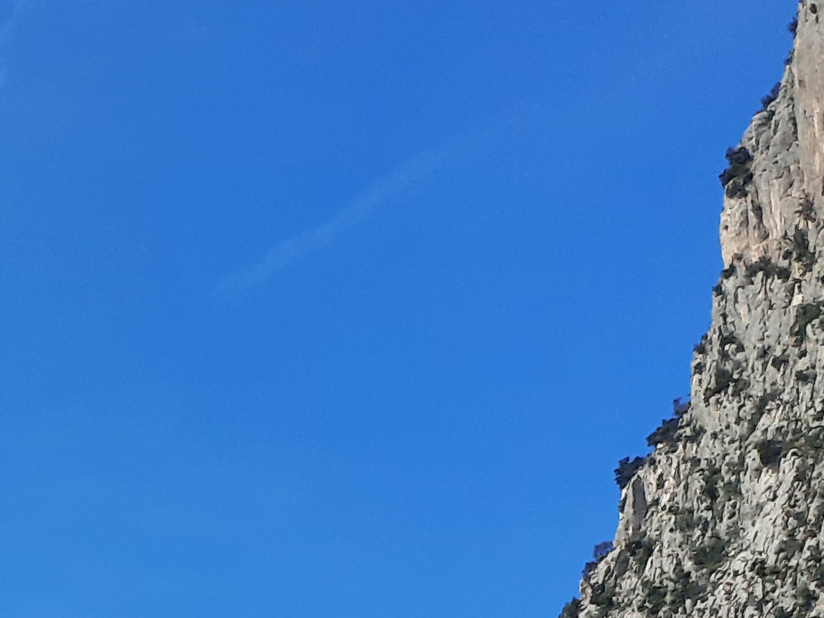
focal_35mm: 137
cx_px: -1278
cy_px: 1311
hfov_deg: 11.4
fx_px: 3261
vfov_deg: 9.9
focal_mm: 4.6
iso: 40
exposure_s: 1/973
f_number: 2
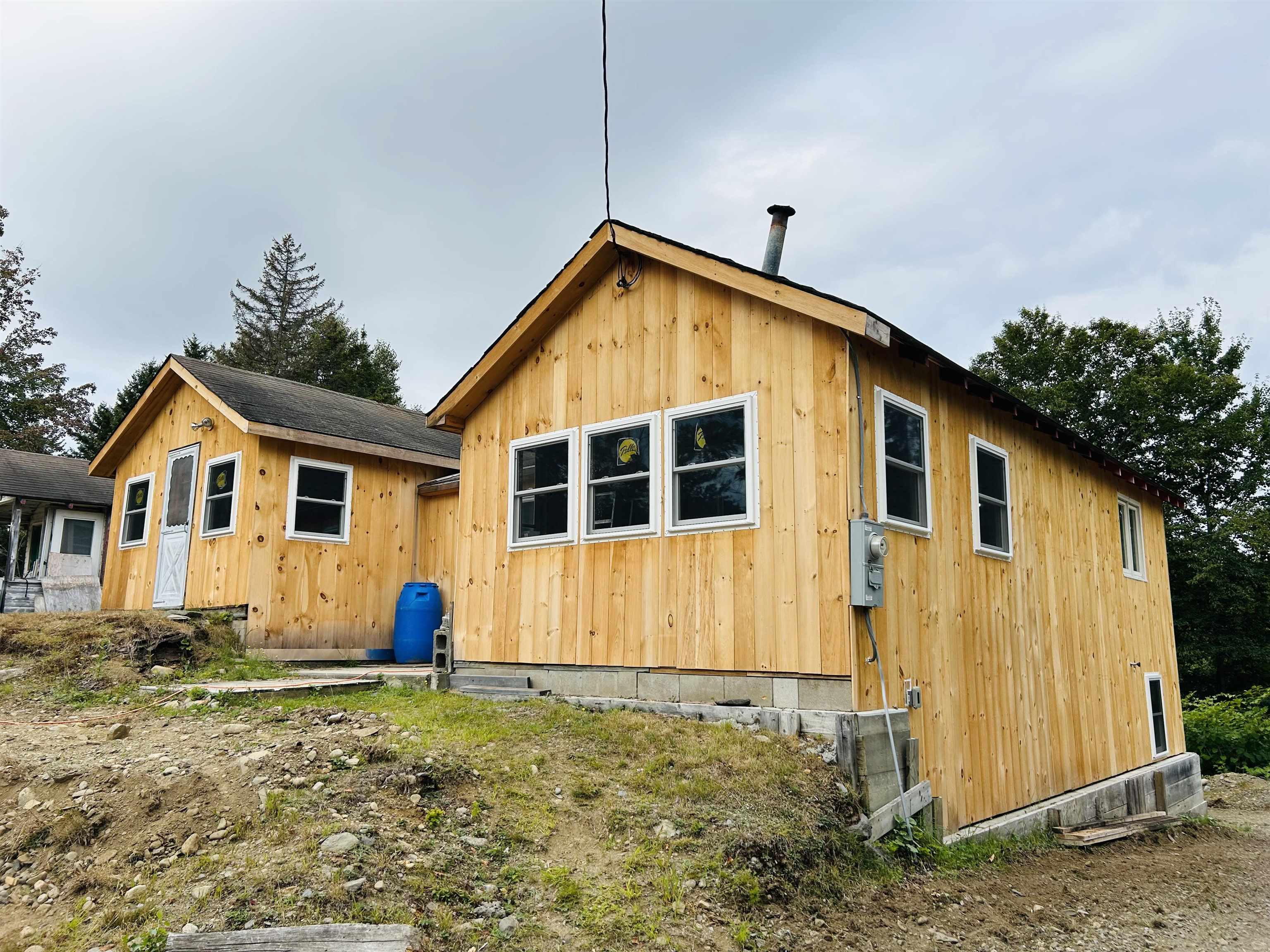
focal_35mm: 26
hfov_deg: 67.3
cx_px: 635
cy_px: 476
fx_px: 954
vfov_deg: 53.1
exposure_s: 1/3831
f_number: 1.5
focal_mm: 5.7
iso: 50
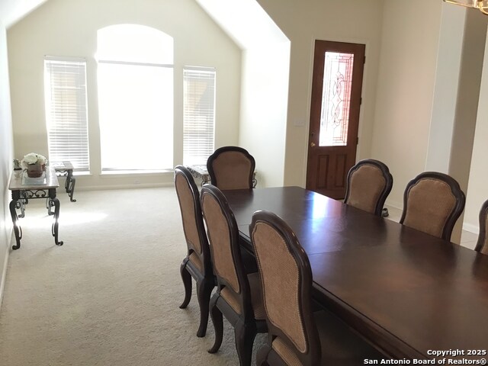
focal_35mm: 31
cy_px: 183
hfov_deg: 58.4
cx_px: 244
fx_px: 437
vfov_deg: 45.4
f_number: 2.4
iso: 40
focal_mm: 3.3
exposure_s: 1/30
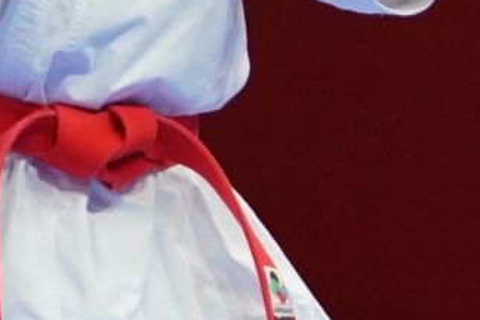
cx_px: 209
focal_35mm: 1518
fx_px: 20238
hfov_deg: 1.4
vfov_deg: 0.9
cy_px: 287
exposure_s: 1/500
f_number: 4
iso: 1600
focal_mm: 182
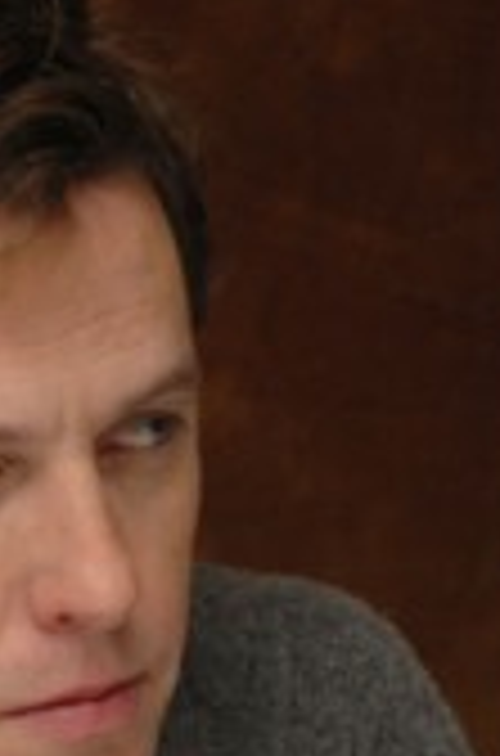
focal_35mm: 308
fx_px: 6456
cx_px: -61
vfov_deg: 6.7
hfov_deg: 4.4
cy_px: 814
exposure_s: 1/1250
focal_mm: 86
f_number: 10
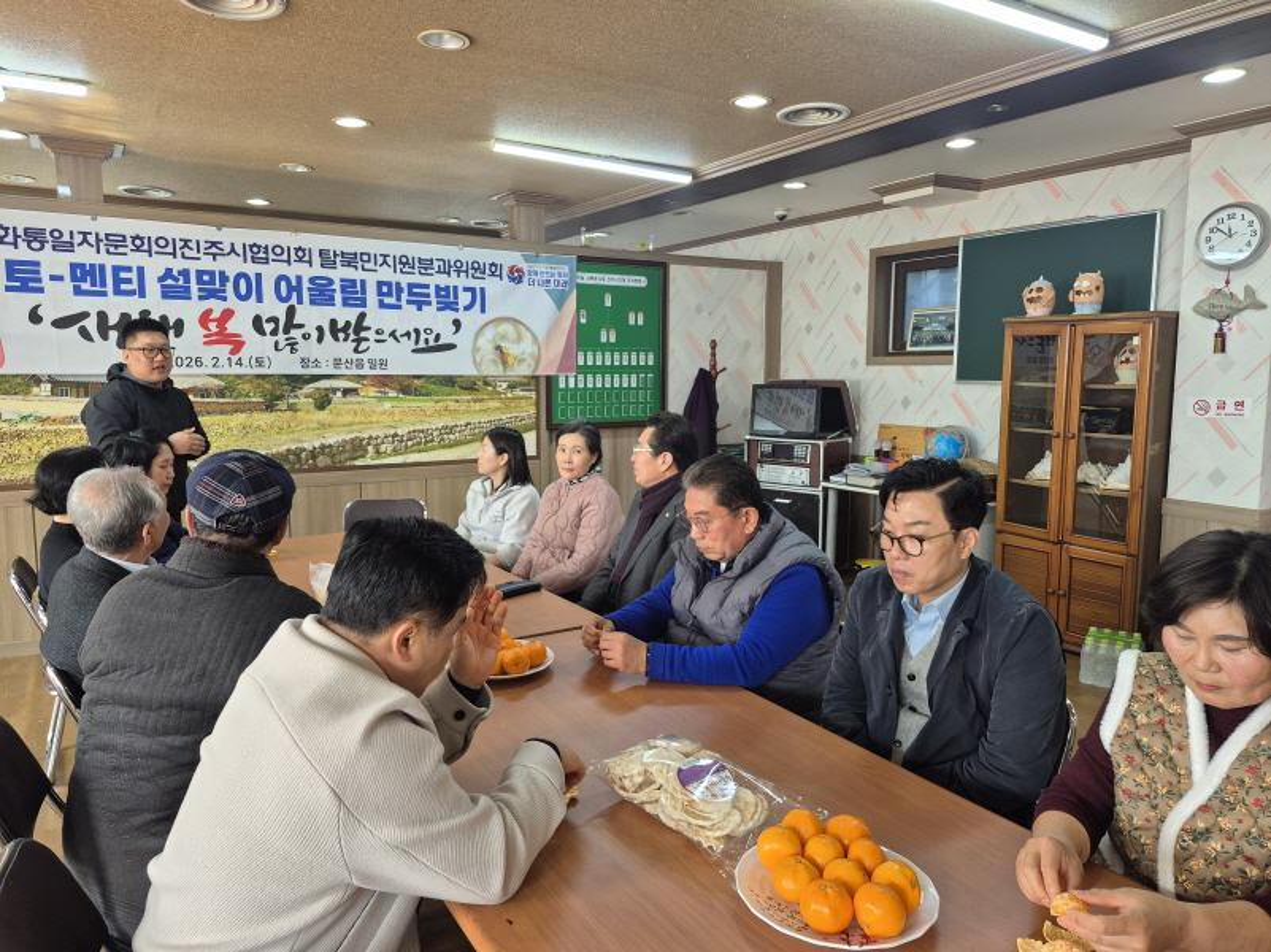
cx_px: 636
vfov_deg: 58.8
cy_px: 476
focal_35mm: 23
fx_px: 844
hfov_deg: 73.9
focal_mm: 5.4
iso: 80
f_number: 1.8
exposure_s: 1/120
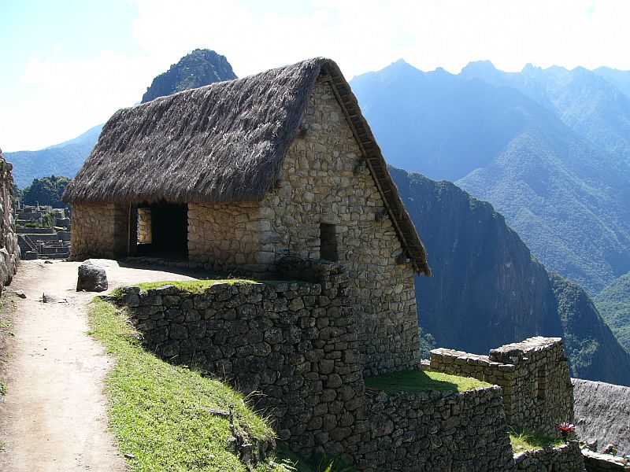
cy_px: 236
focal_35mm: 36
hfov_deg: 51.4
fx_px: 655
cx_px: 315
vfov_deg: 39.7
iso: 50
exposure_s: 1/200
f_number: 4
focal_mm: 6
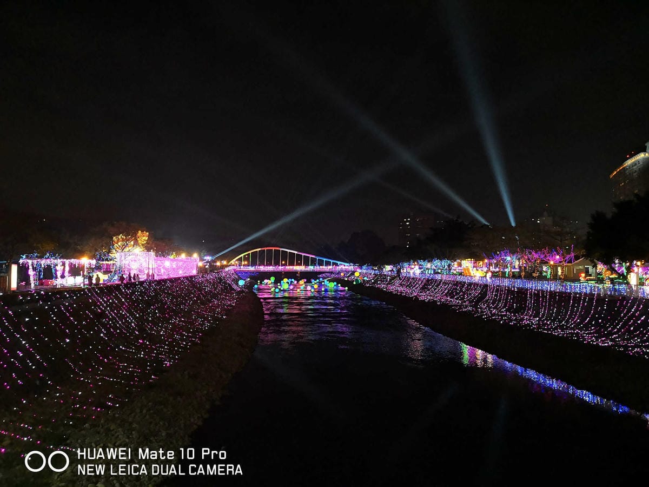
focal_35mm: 27
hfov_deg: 65.3
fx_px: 506
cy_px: 244
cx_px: 324
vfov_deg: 51.4
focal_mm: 3.95
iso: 500
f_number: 1.6
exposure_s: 1/25
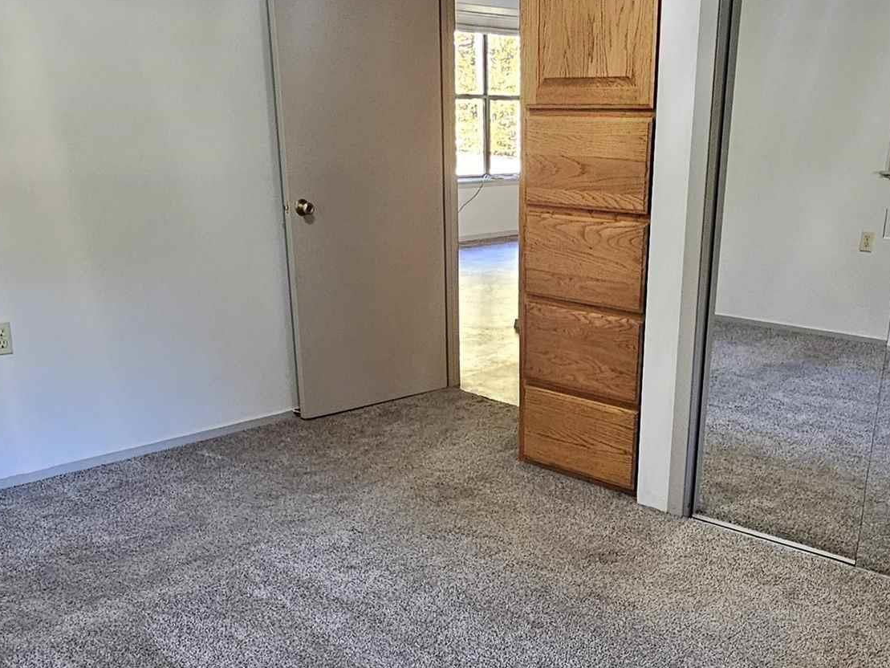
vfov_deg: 38.5
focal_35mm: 36
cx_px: 517
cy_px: 508
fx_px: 926
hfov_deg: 51.1
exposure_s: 1/30
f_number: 2.2
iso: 400
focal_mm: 2.2
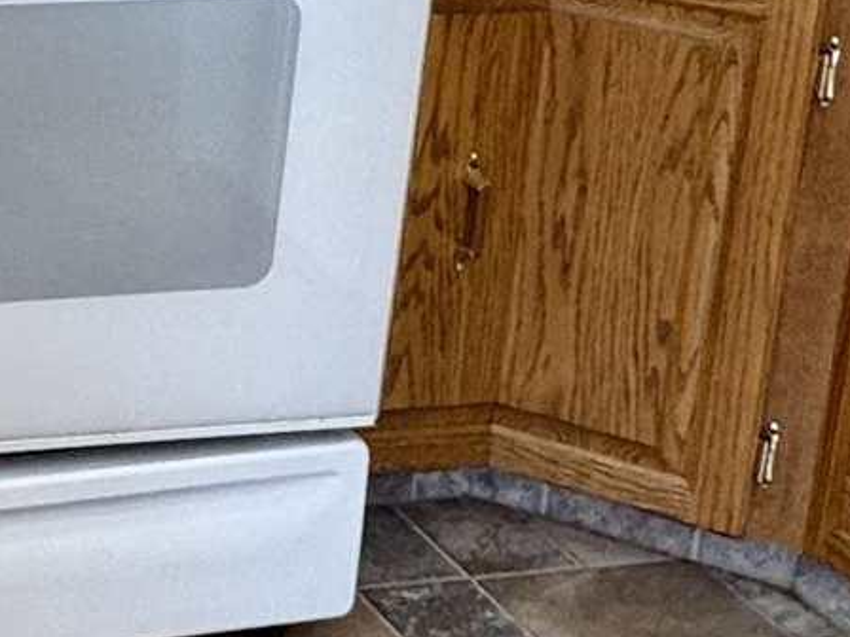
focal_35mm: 96
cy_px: -419
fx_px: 2357
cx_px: -564
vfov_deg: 14.1
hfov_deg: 17.5
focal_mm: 2.22
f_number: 2.2
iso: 100
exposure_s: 1/122
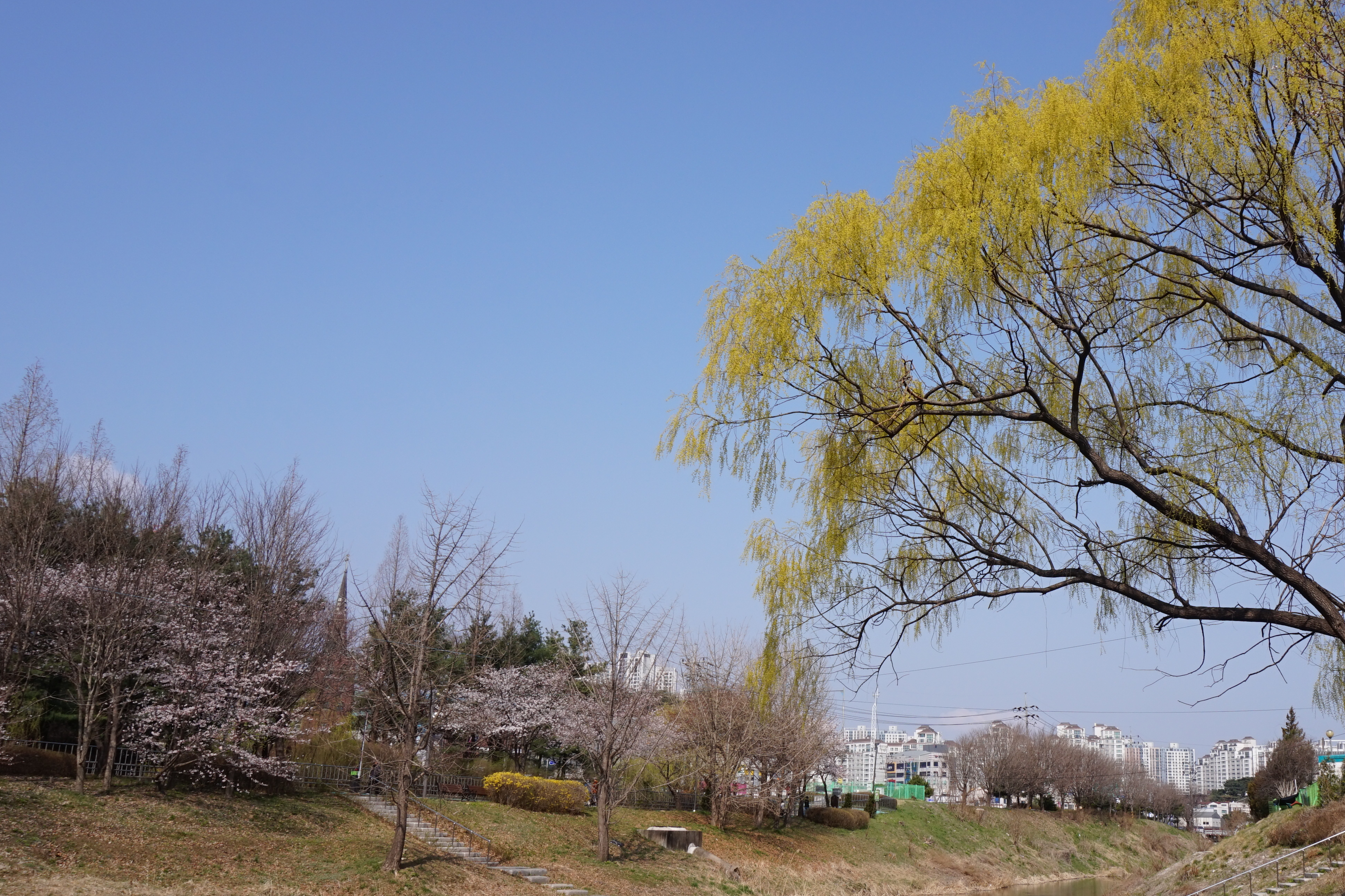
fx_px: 1270
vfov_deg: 38.8
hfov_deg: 54.8
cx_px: 889
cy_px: 512
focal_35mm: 34
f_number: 14
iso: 100
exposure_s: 1/125
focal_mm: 16
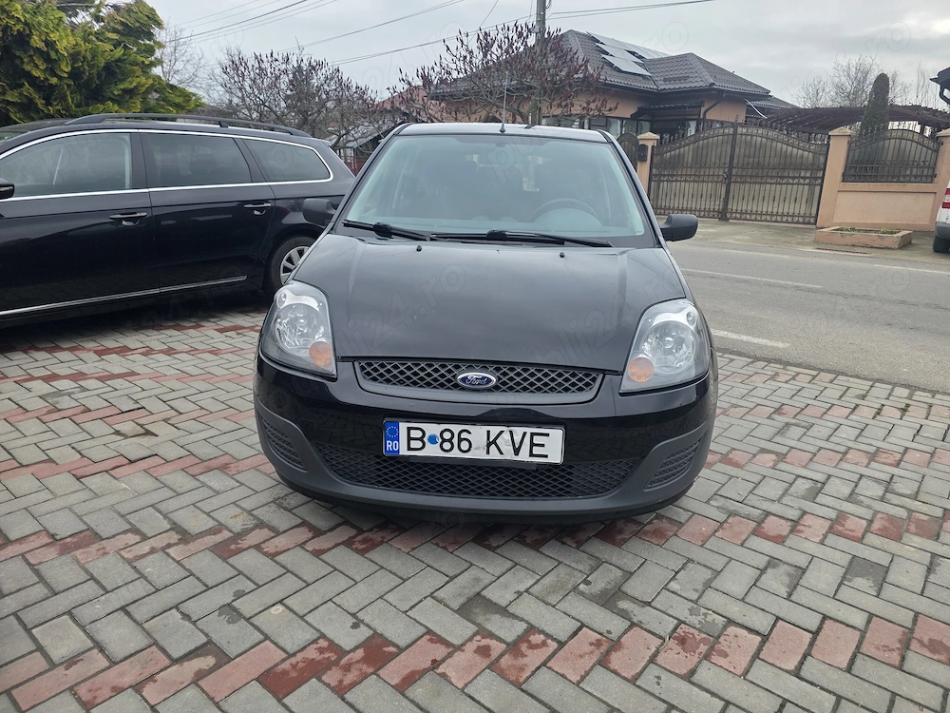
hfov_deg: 73.9
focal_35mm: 23
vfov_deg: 58.9
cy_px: 356
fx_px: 631
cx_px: 475
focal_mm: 6.3
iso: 40
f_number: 1.7
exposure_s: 1/359
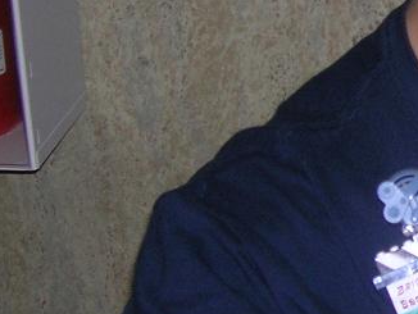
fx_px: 1631
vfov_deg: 11.0
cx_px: 556
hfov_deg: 14.0
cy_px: 87
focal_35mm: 135
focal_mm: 5.7
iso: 50
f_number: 2.9
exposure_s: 1/60.1
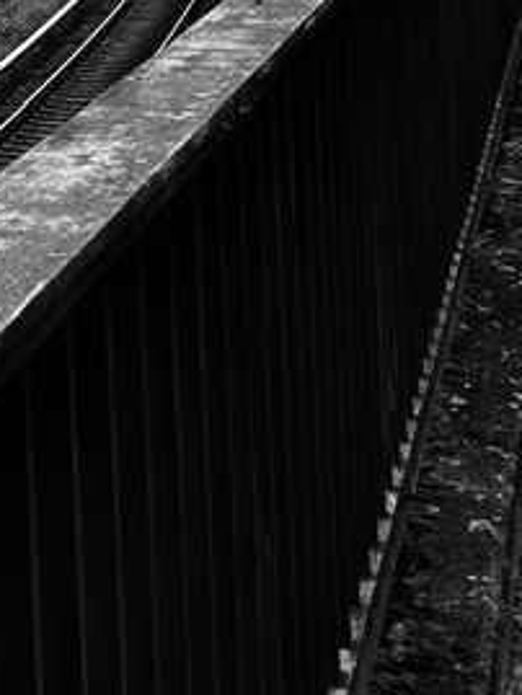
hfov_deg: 11.4
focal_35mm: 114
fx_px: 2290
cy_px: -333
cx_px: -594
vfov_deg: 15.9
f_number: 1.78
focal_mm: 6.76
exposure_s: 1/4464
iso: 64
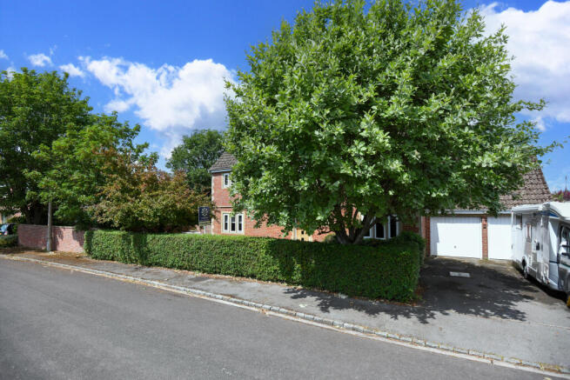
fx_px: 253
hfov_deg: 96.7
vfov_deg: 73.8
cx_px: 285
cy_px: 190
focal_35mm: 16
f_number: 6.3
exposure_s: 1/1250
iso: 320
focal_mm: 16
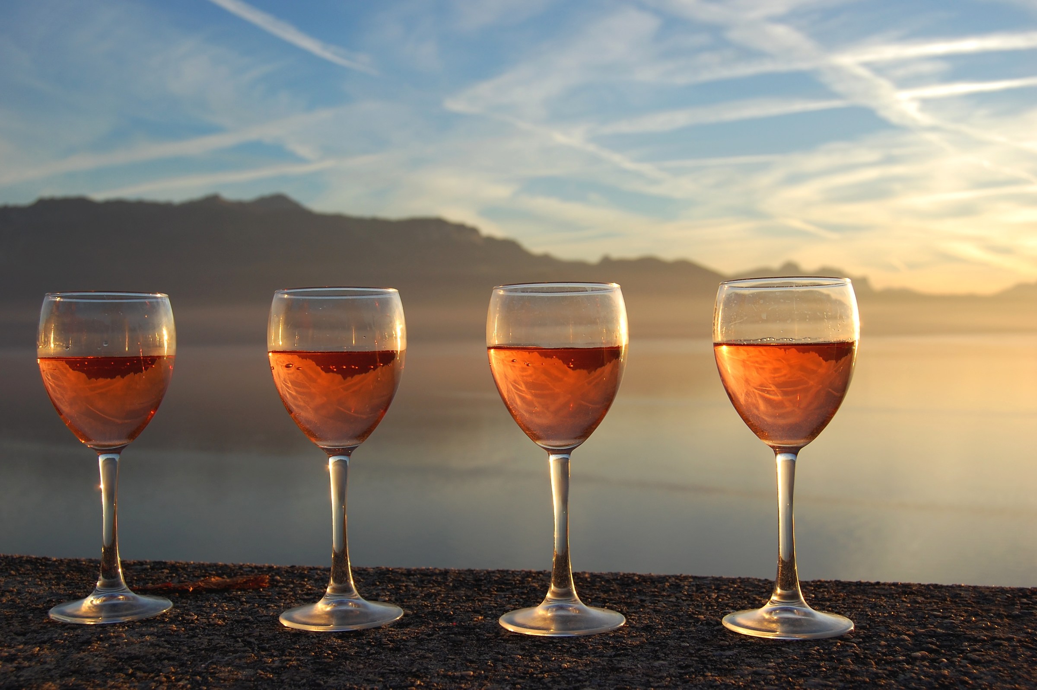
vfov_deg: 34.2
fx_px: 1122
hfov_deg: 49.6
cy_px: 345
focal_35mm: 39
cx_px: 518
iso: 200
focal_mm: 26
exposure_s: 1/200
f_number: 7.1
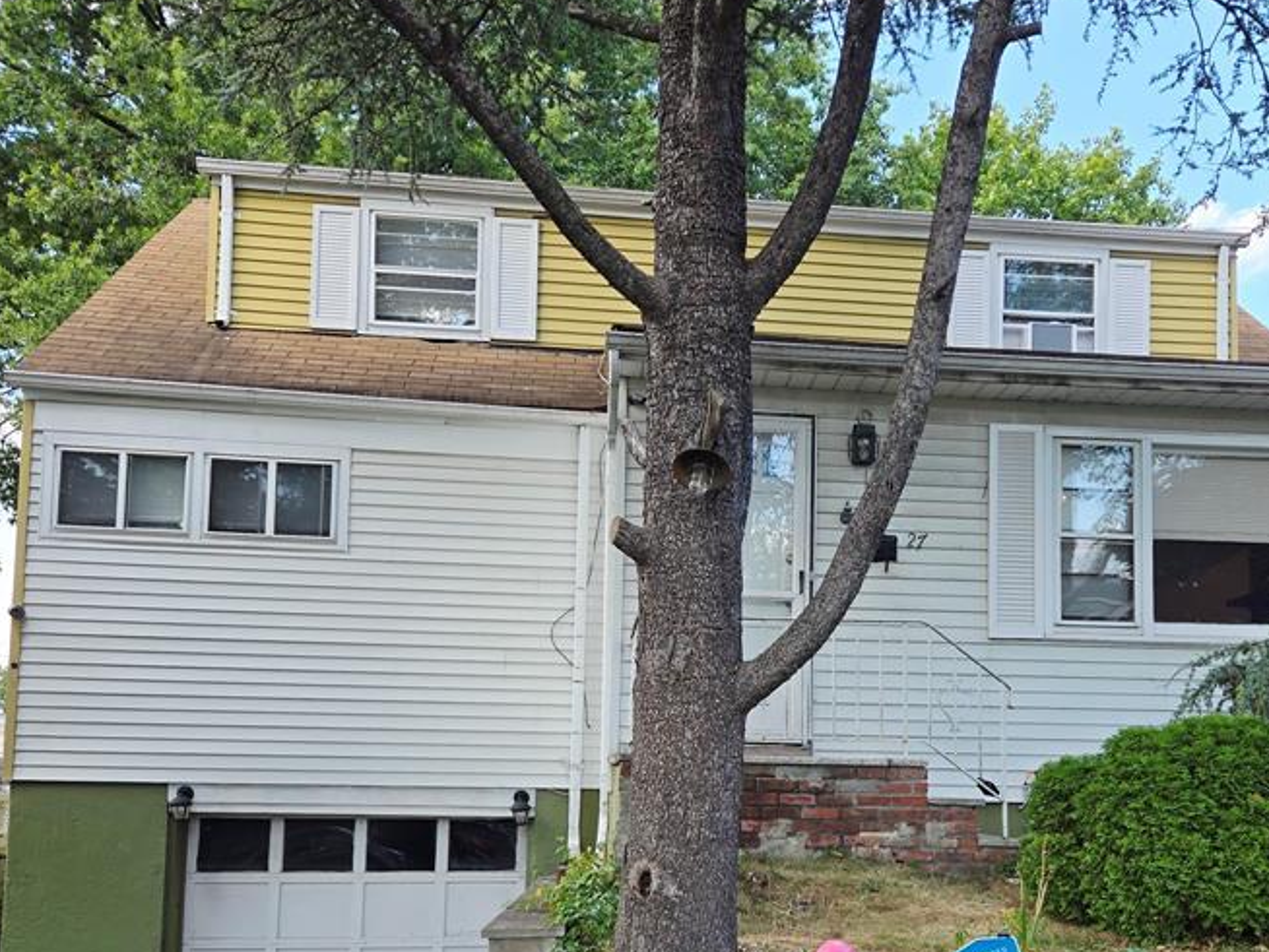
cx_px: 755
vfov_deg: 38.9
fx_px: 1320
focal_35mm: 36
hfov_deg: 51.0
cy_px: 684
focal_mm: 5.4
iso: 25
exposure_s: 1/456
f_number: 1.8
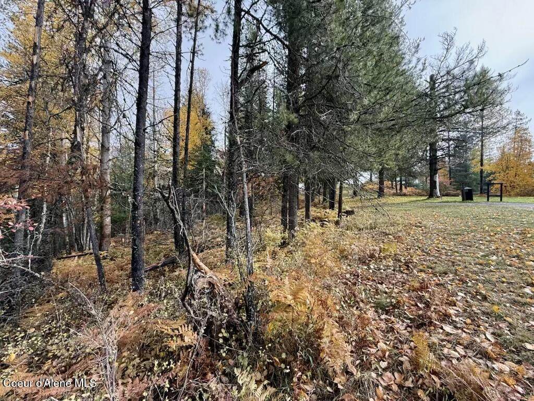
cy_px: 200
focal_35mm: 14
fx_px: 216
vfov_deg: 85.7
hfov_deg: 102.1
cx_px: 267
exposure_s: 1/347
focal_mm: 2.22
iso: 64
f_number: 2.2
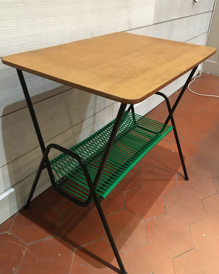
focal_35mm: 31
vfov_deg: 57.2
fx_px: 251
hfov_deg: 47.1
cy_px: 138
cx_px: 108
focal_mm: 4.15
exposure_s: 1/17
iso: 320
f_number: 2.2
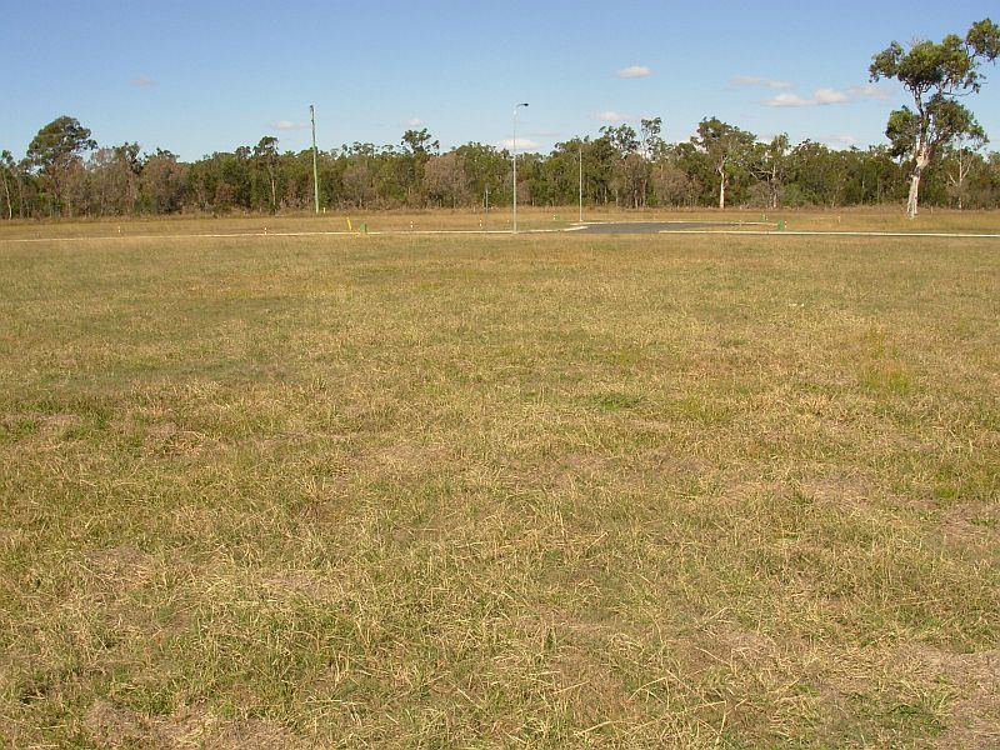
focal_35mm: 38
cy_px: 375
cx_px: 500
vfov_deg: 37.7
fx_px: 1098
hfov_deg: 49.0
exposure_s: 1/512
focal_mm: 6.3
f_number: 4.9
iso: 50
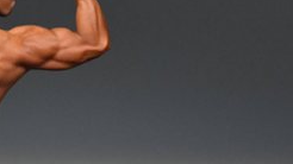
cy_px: 166
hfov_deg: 1.7
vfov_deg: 1.0
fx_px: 9596
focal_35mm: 1236
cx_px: 21
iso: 4000
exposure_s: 1/400
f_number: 5.6
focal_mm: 250
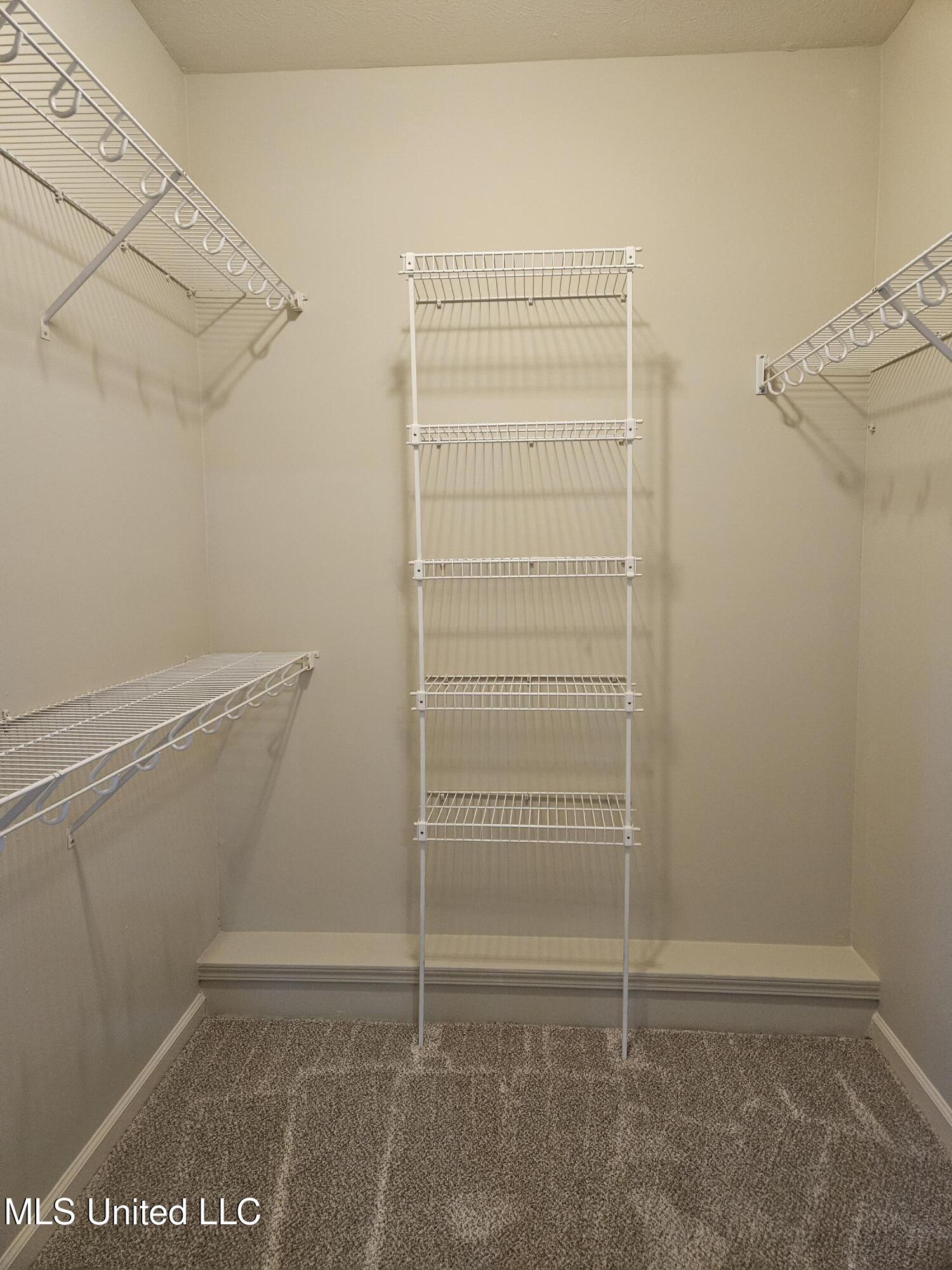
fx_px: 843
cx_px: 476
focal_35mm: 23
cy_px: 635
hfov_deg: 58.9
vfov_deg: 73.9
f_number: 1.8
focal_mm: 5.4
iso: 640
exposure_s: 1/120
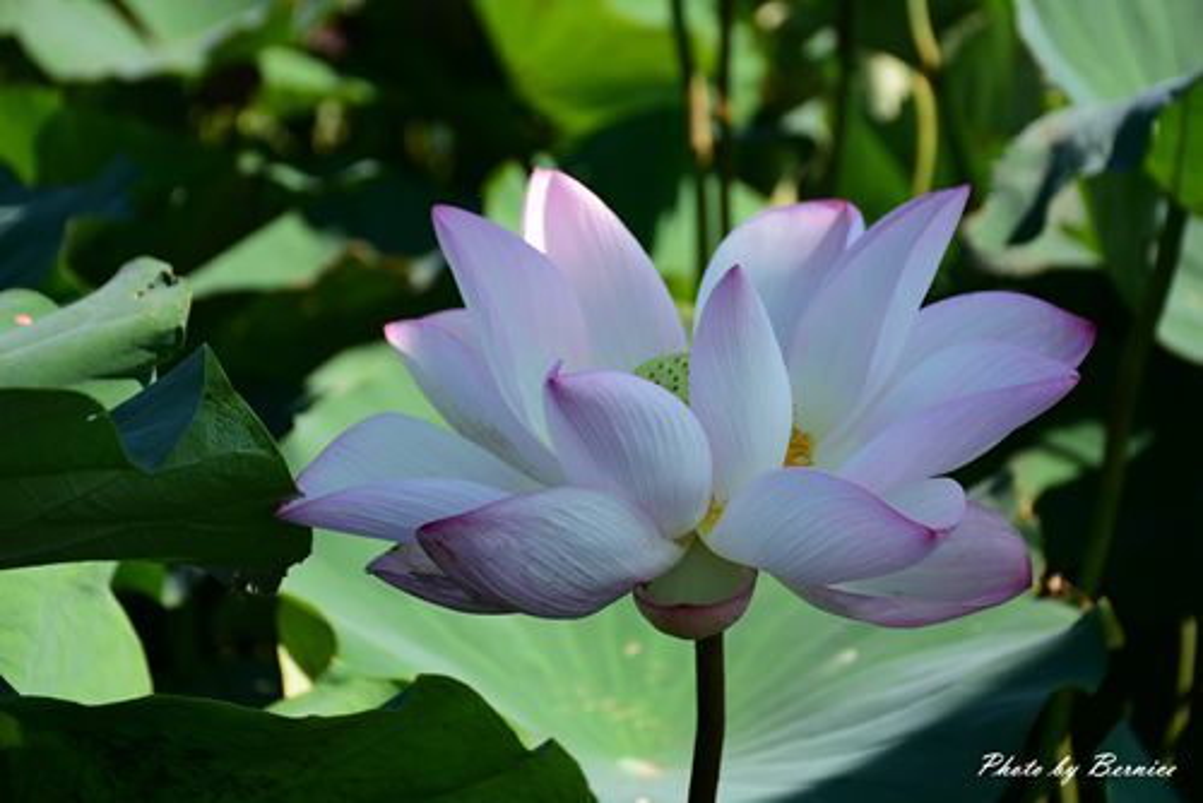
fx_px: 3109
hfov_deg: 21.9
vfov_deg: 14.7
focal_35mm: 93
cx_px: 602
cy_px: 402
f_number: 5.6
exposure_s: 1/400
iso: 100
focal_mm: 62
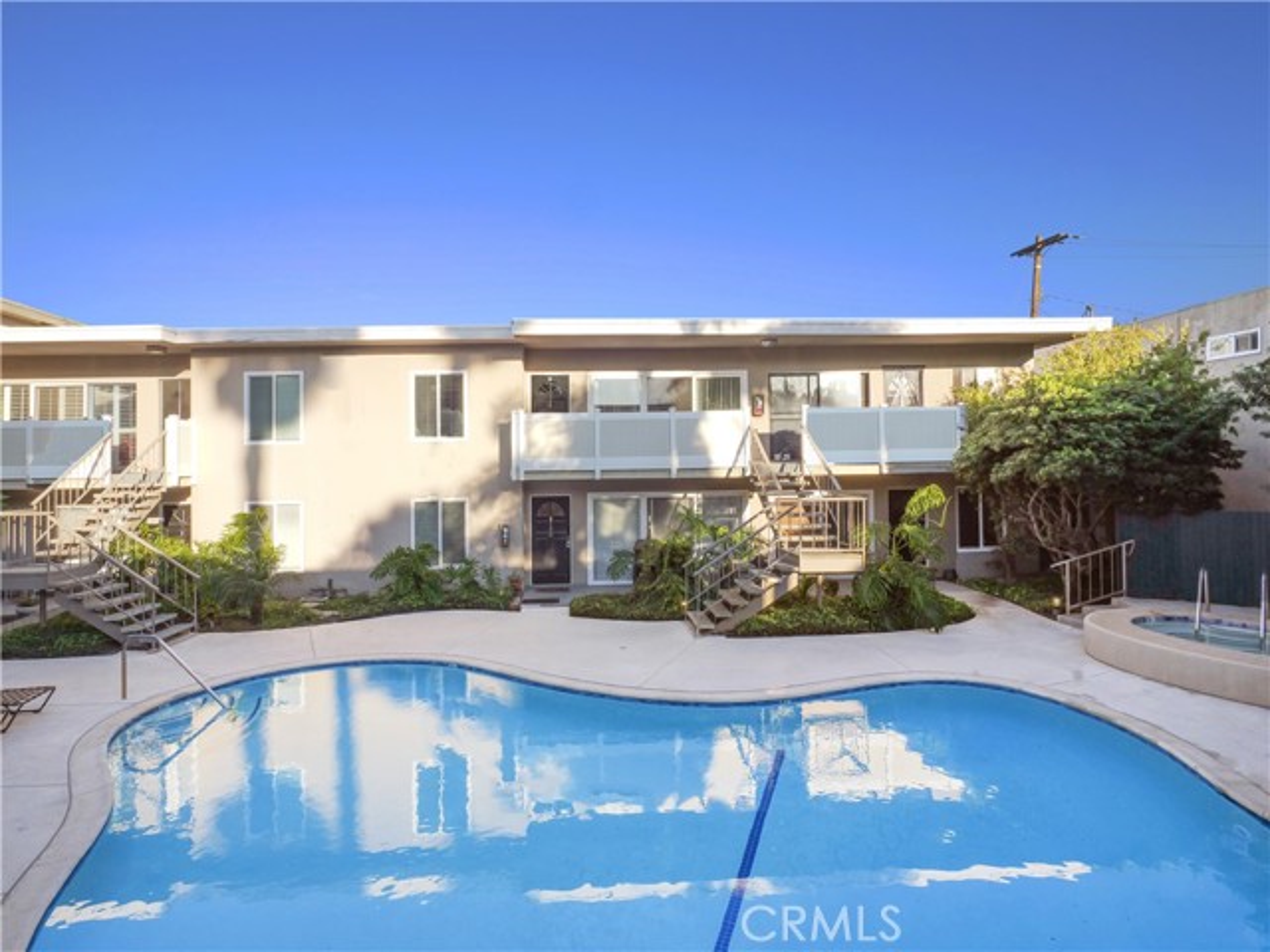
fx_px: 660
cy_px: 476
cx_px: 635
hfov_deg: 87.8
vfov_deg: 71.6
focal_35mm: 18
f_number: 11
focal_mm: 9
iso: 320
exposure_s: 1/160
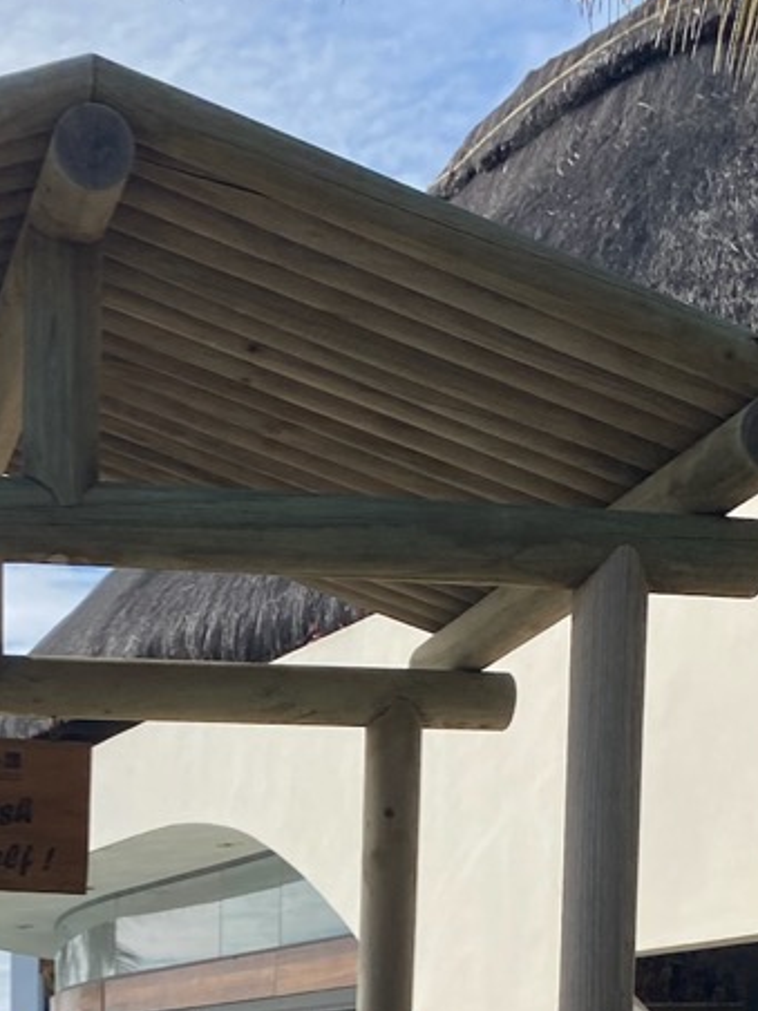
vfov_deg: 24.6
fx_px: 2015
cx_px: 38
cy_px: 1311
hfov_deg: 20.7
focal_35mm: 69
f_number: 1.8
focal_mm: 4.25
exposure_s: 1/3497
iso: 32
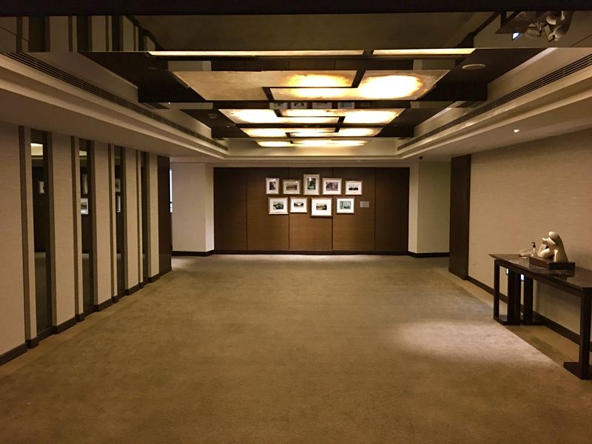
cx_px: 296
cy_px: 222
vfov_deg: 48.2
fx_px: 496
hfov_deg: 61.7
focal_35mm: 29
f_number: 2.2
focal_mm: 4.15
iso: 80
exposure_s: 1/4
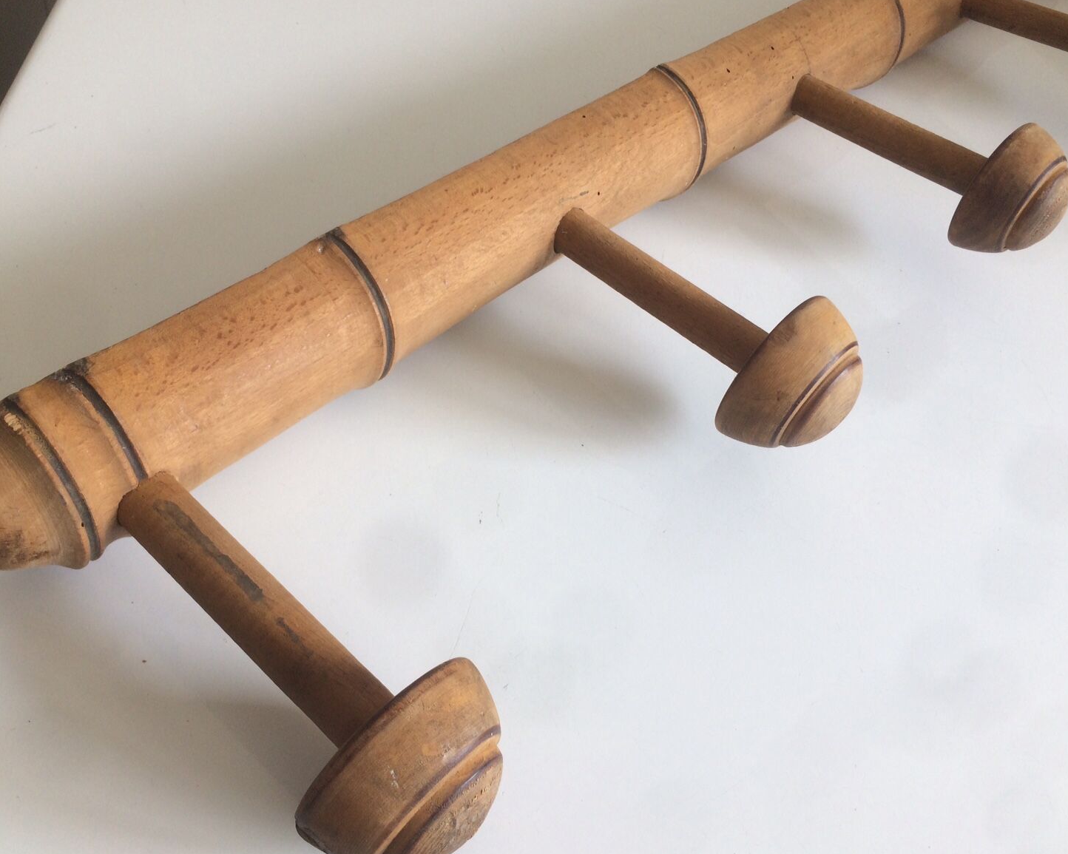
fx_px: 1011
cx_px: 508
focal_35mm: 32
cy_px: 414
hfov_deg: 55.6
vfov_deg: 45.8
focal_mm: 4.15
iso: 50
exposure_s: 1/100
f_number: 2.2
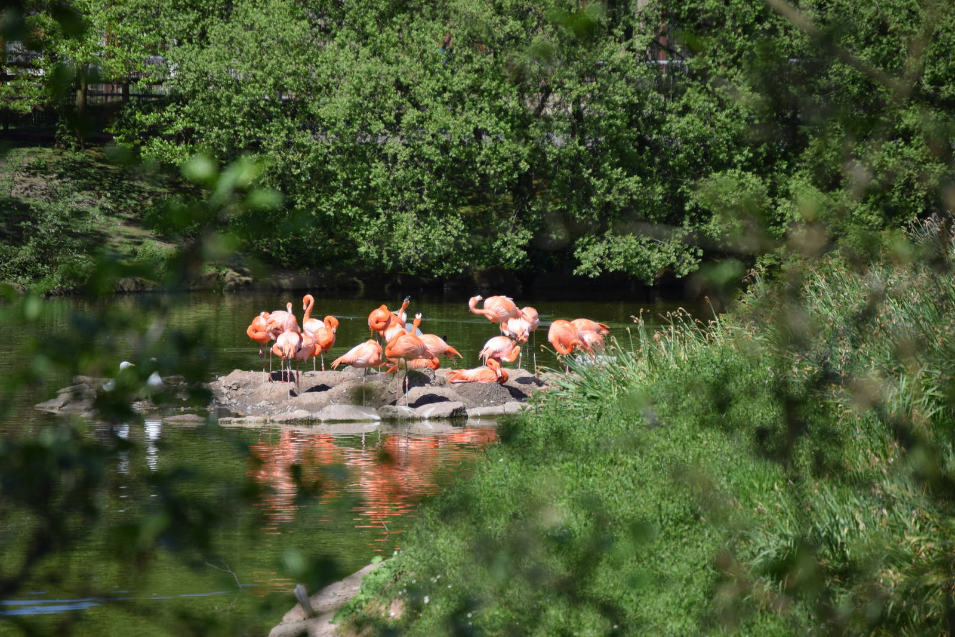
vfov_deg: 4.6
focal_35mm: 300
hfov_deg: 6.9
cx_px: 478
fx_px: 7958
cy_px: 318
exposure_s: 1/1600
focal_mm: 200
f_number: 5.6
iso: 400
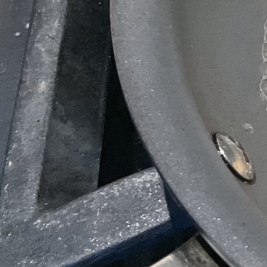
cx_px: 507
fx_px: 881
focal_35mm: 101
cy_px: 26
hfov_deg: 14.7
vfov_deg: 17.0
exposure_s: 1/60
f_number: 1.8
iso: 64
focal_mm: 3
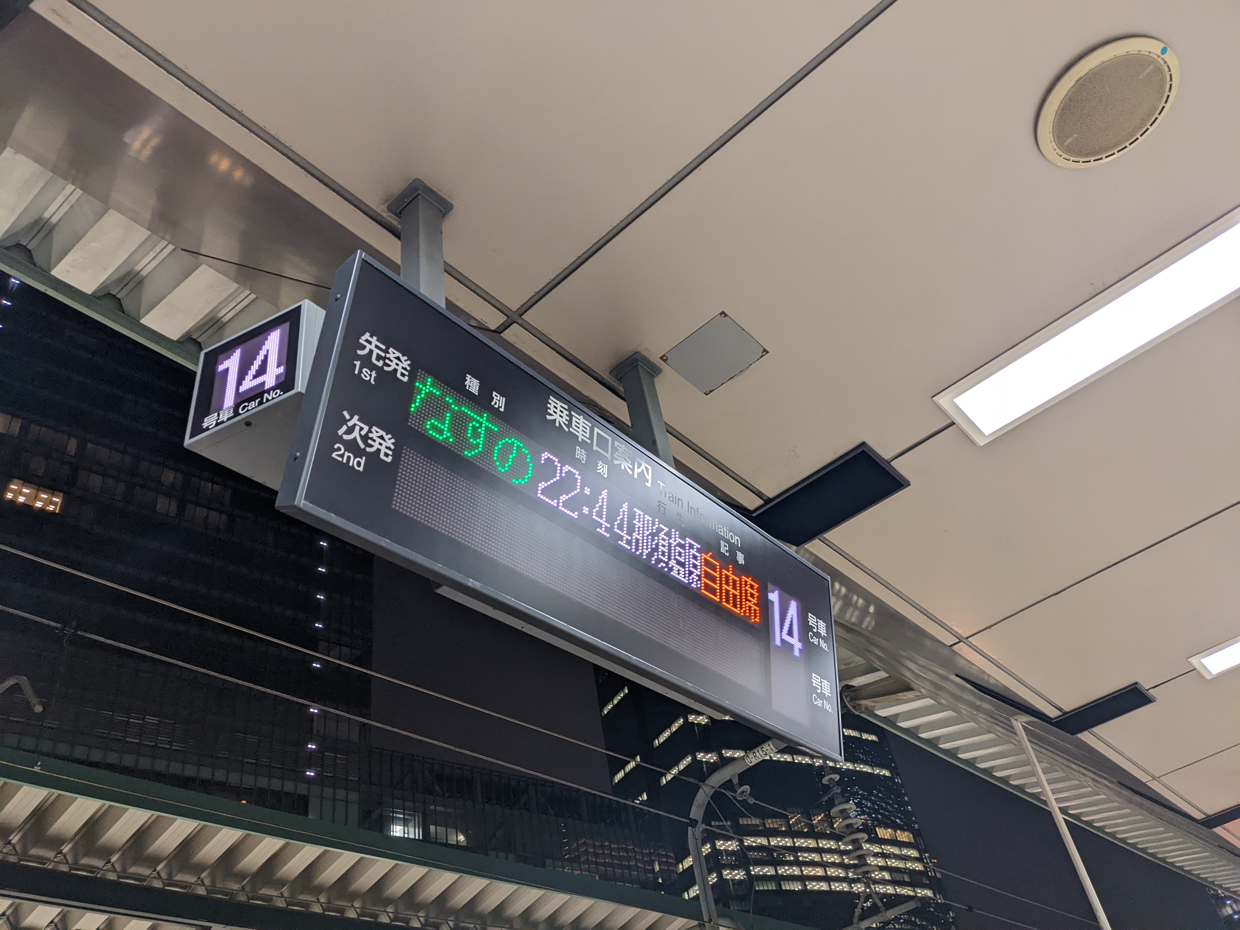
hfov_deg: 65.3
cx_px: 620
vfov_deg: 51.4
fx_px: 967
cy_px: 465
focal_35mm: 27
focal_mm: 4.38
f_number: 1.73
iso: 55
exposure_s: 1/50
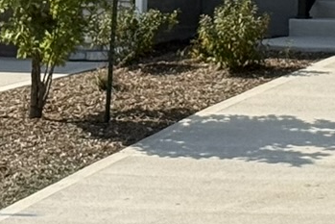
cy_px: -247
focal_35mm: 293
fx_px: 2728
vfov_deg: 4.6
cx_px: 405
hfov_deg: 7.0
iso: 100
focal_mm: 6.76
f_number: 1.78
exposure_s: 1/6536
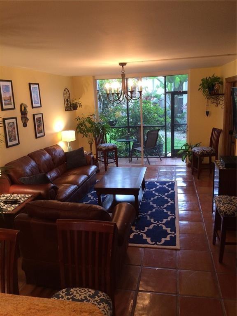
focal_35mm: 30
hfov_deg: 46.8
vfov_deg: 60.0
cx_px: 118
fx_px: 274
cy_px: 158
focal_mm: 4.12
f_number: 2.2
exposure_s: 1/30
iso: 160
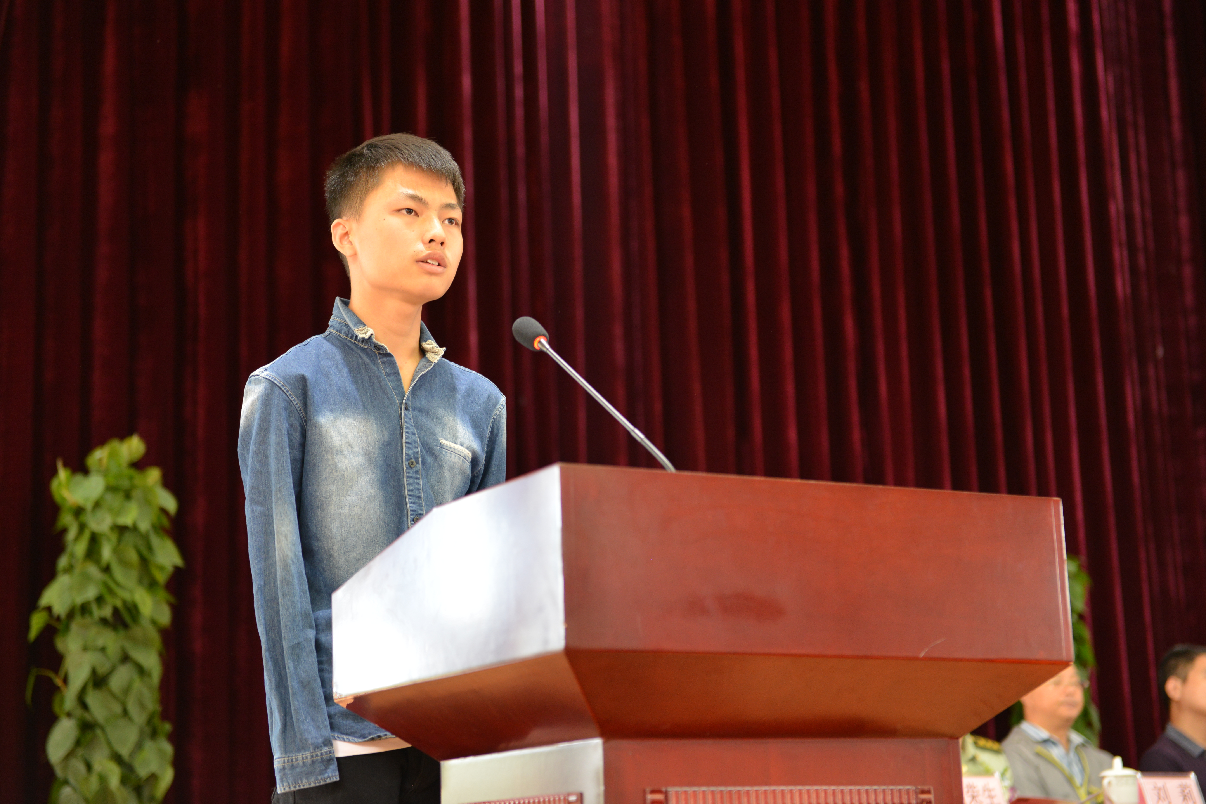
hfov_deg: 28.8
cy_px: 402
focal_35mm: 70
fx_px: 2345
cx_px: 603
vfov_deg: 19.5
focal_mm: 70
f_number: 2.8
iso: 1000
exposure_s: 1/100
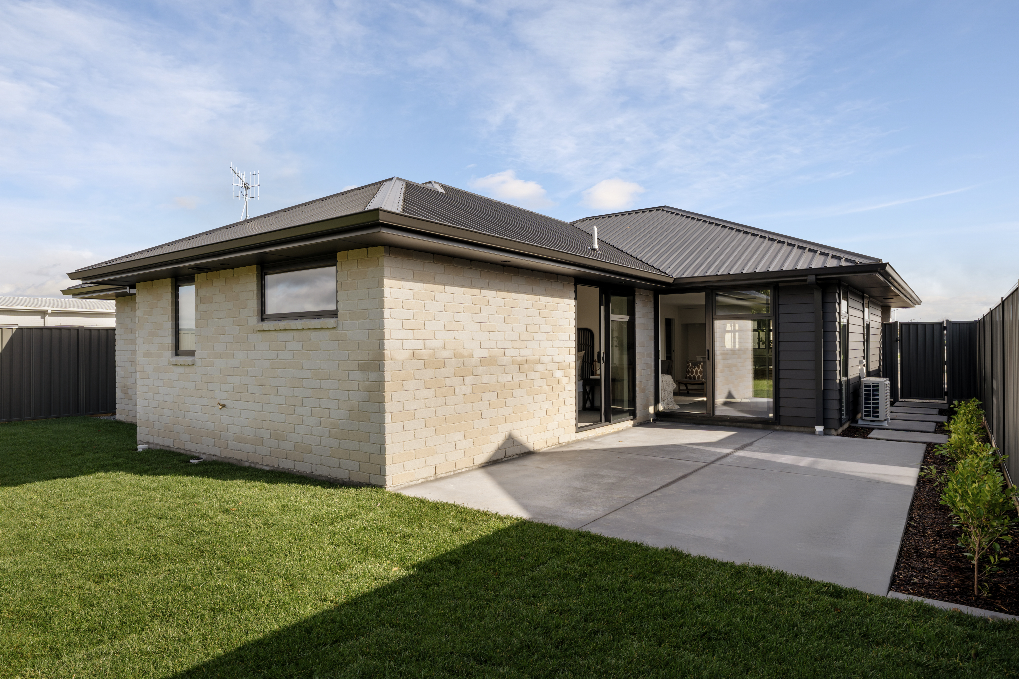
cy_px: 340
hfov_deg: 81.2
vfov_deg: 59.5
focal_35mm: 21
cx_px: 510
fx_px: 594
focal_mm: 21
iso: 100
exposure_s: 1/100
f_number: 11
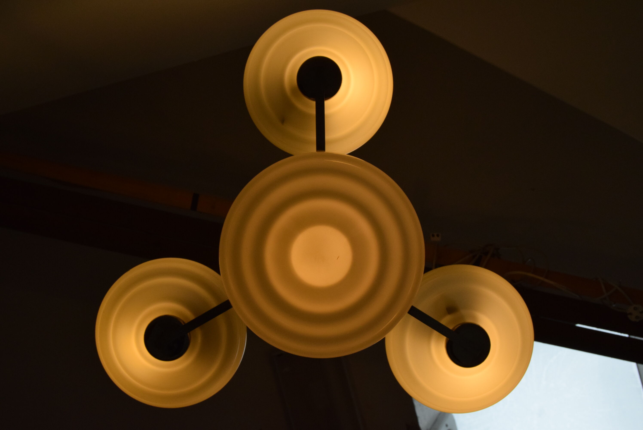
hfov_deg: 37.8
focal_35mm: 52
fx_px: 938
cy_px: 215
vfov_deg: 25.8
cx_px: 322
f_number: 11
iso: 1600
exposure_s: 1/500
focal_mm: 35
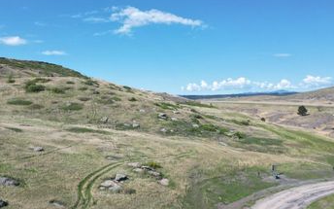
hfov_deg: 52.7
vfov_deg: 34.4
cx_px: 150
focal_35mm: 37
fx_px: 337
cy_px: 96
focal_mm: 6.72
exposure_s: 1/2500
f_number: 1.7
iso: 100
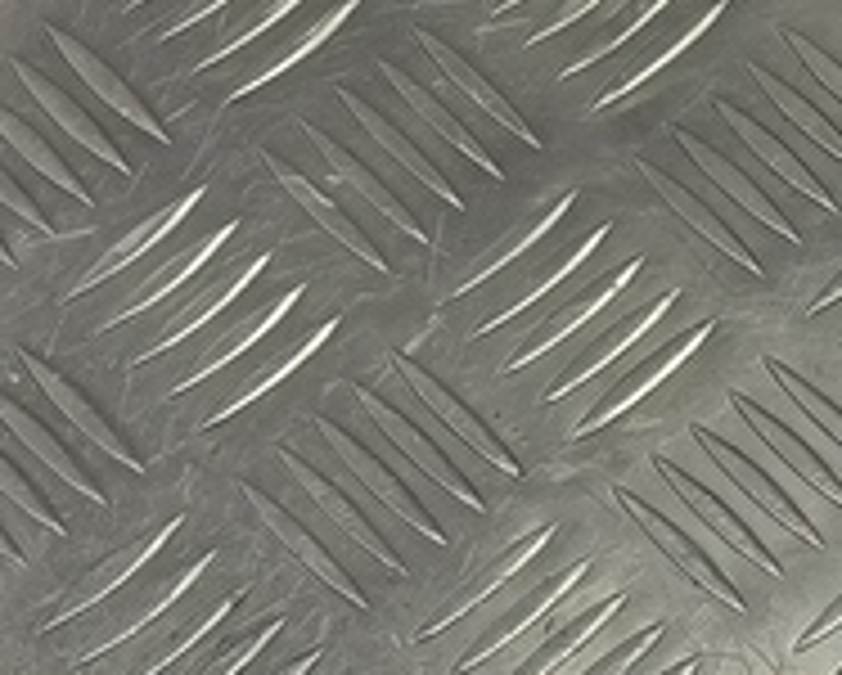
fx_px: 3068
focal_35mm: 123
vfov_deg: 10.6
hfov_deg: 14.1
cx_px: 1450
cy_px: 1652
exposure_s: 1/100
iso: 132
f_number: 1.6
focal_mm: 4.11
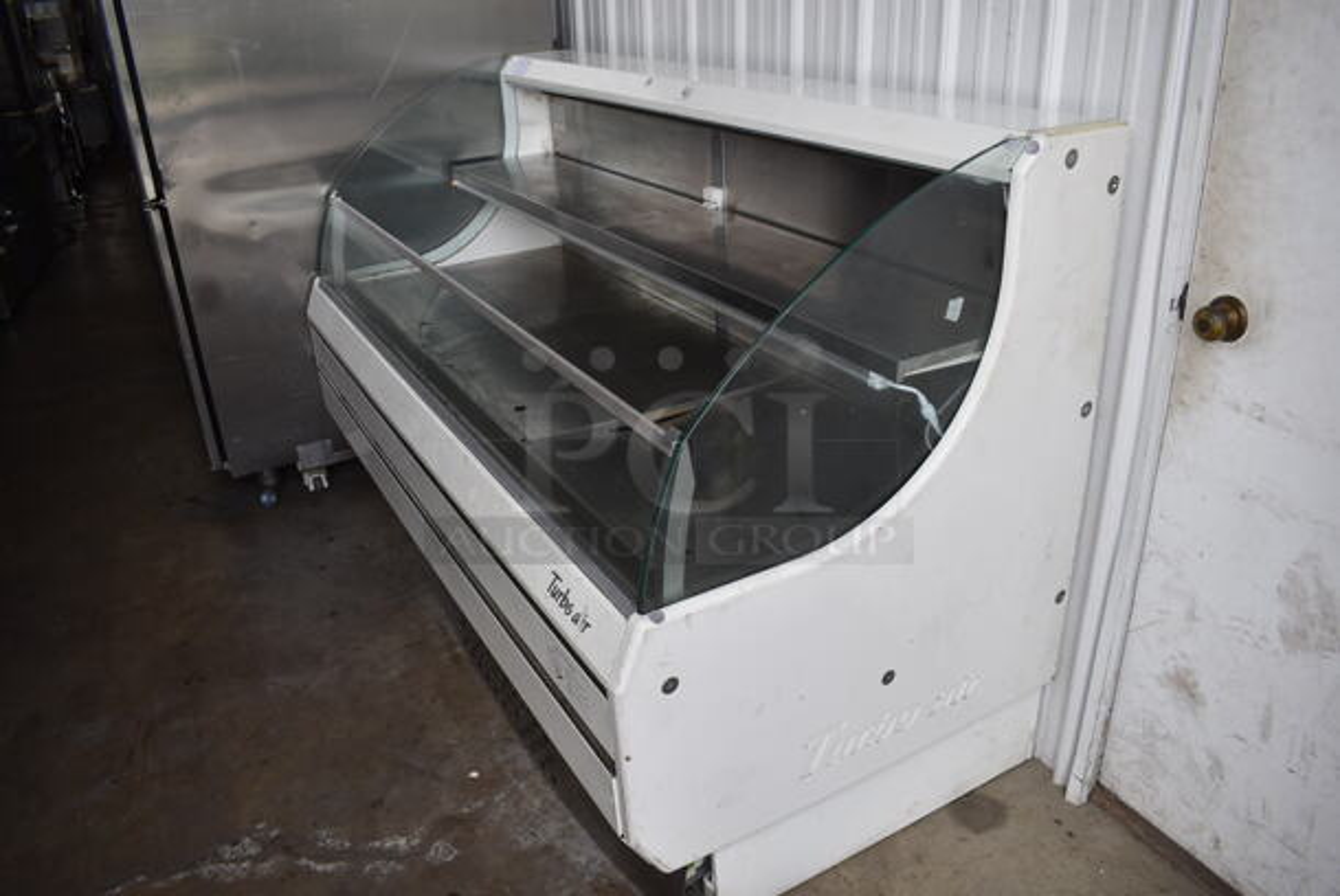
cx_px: 670
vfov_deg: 48.0
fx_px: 1006
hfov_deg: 67.3
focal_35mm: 27
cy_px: 448
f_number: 5.6
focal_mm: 18
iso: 200
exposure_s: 1/160
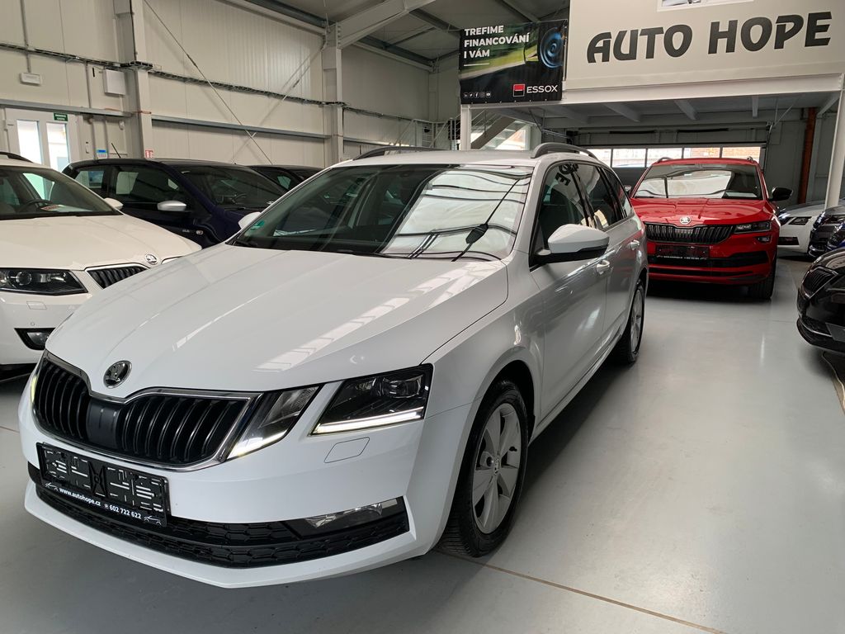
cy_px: 317
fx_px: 635
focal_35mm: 26
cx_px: 422
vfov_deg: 53.1
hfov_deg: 67.3
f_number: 1.8
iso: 100
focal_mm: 4.25
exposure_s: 1/118
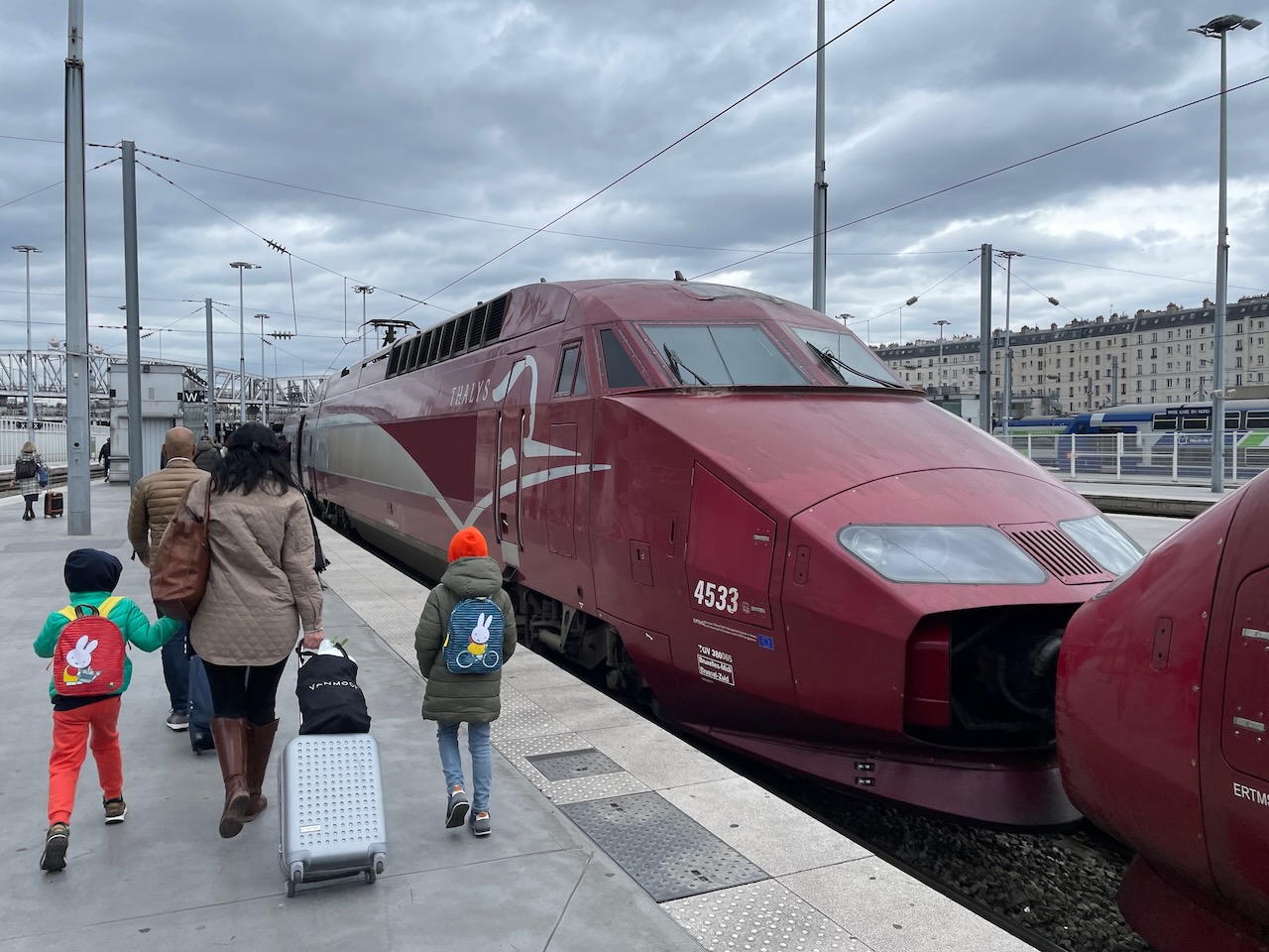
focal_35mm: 26
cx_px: 634
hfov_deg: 67.3
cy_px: 476
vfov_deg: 53.1
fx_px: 953
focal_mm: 4.2
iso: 32
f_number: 1.6
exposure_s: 1/1383
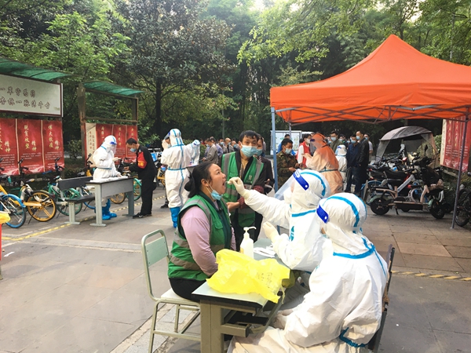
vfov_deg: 48.2
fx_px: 395
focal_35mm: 29
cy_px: 176
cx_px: 236
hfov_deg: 61.7
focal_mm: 4.15
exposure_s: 1/33
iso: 64
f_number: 2.2
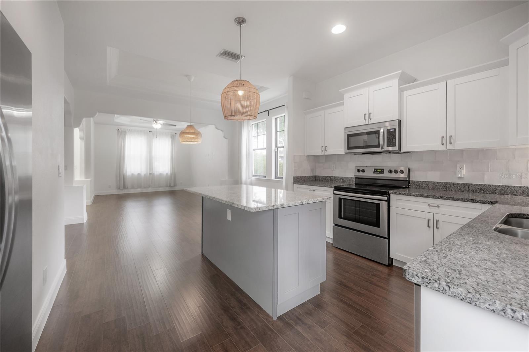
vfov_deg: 81.1
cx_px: 264
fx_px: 205
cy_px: 176
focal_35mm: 14
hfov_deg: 104.3
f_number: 9
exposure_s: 1/20
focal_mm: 14
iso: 320
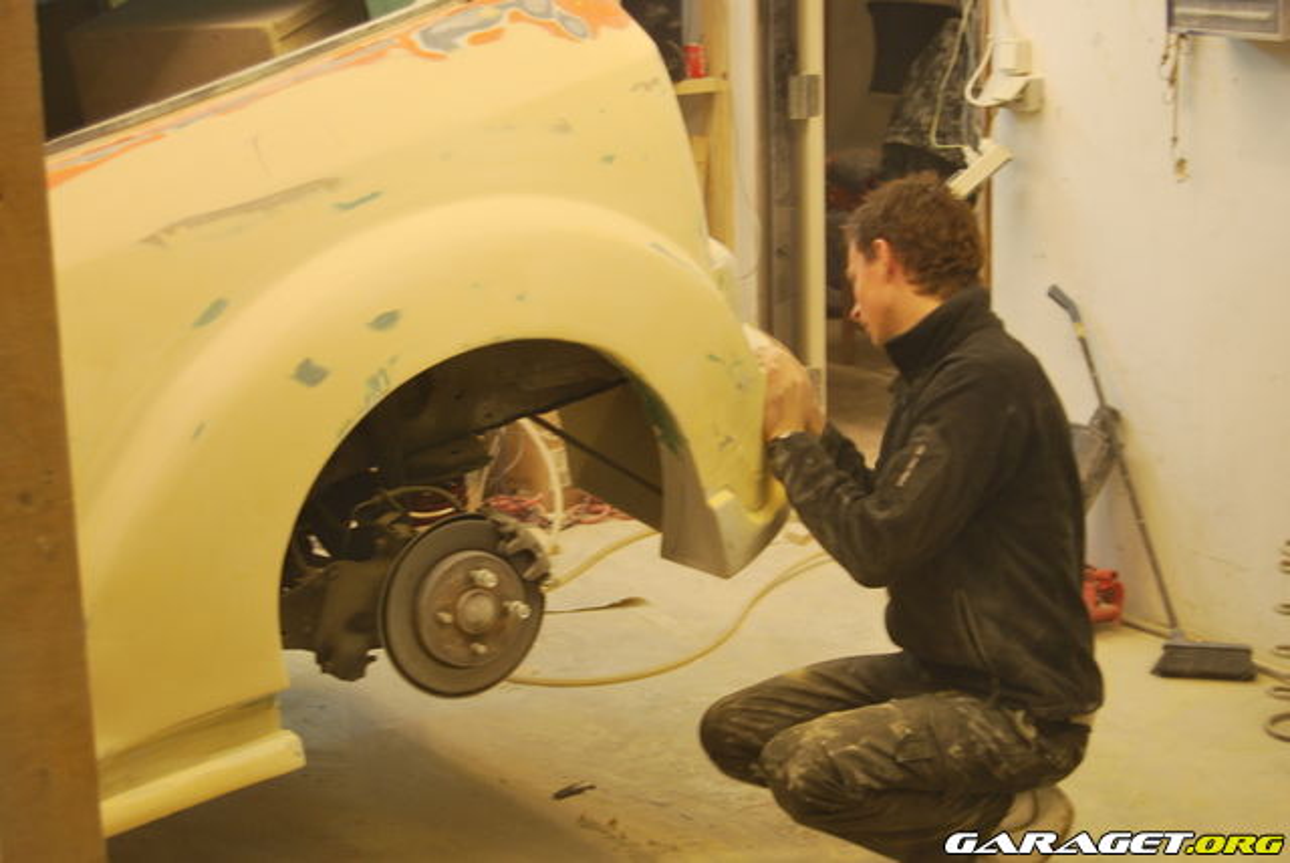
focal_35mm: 68
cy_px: 432
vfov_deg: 20.2
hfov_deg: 29.8
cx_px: 645
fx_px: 2421
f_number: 5.3
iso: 400
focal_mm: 45
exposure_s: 1/20
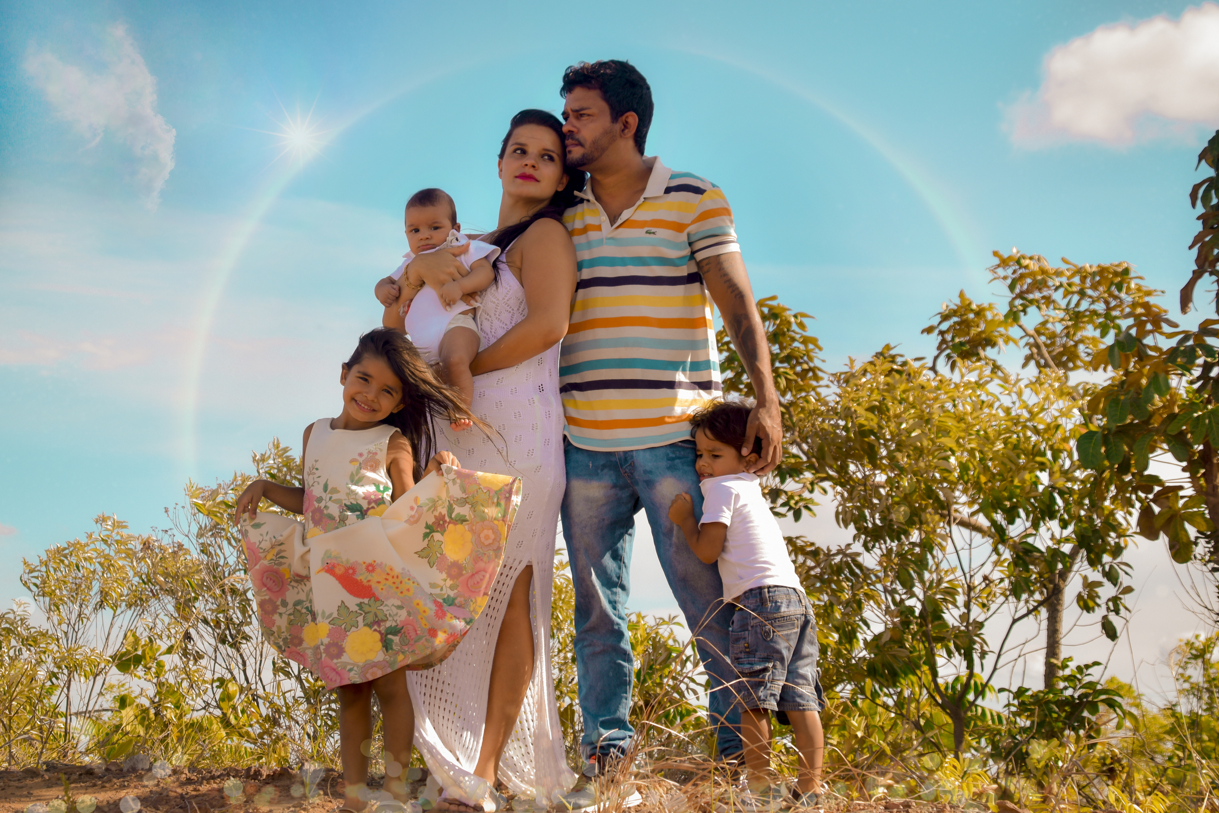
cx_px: 610
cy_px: 406
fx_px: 2641
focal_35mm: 78
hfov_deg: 26.0
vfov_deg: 17.5
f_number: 6.3
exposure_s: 1/400
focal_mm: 52
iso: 100
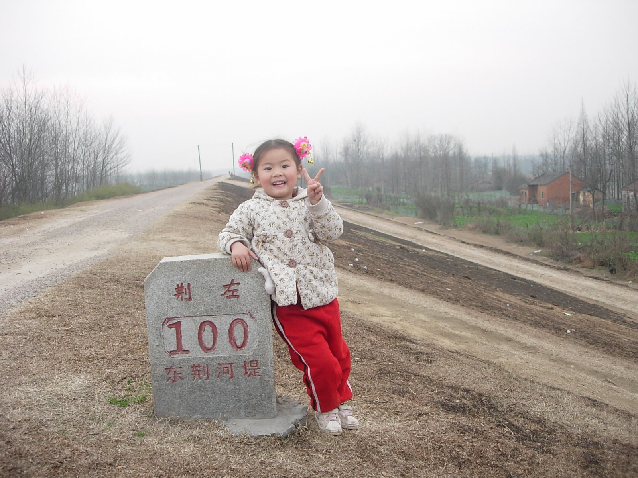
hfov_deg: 49.0
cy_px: 239
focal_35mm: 38
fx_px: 700
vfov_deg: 37.7
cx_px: 319
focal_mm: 7.8
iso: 100
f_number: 2.8
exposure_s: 1/373
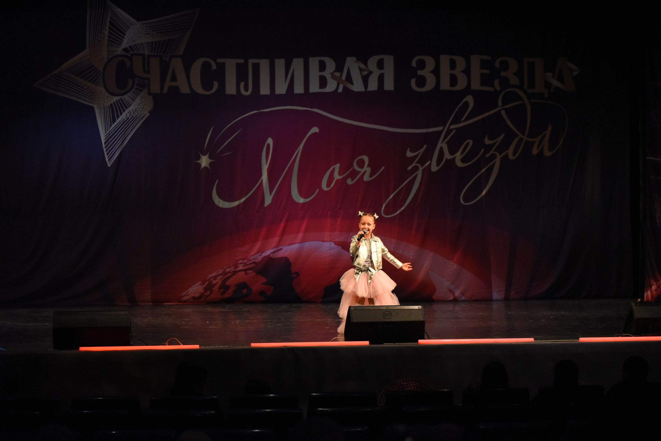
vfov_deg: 17.1
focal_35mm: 80
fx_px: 1469
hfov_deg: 25.4
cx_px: 330
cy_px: 220
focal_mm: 80
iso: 5000
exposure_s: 1/800
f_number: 3.2
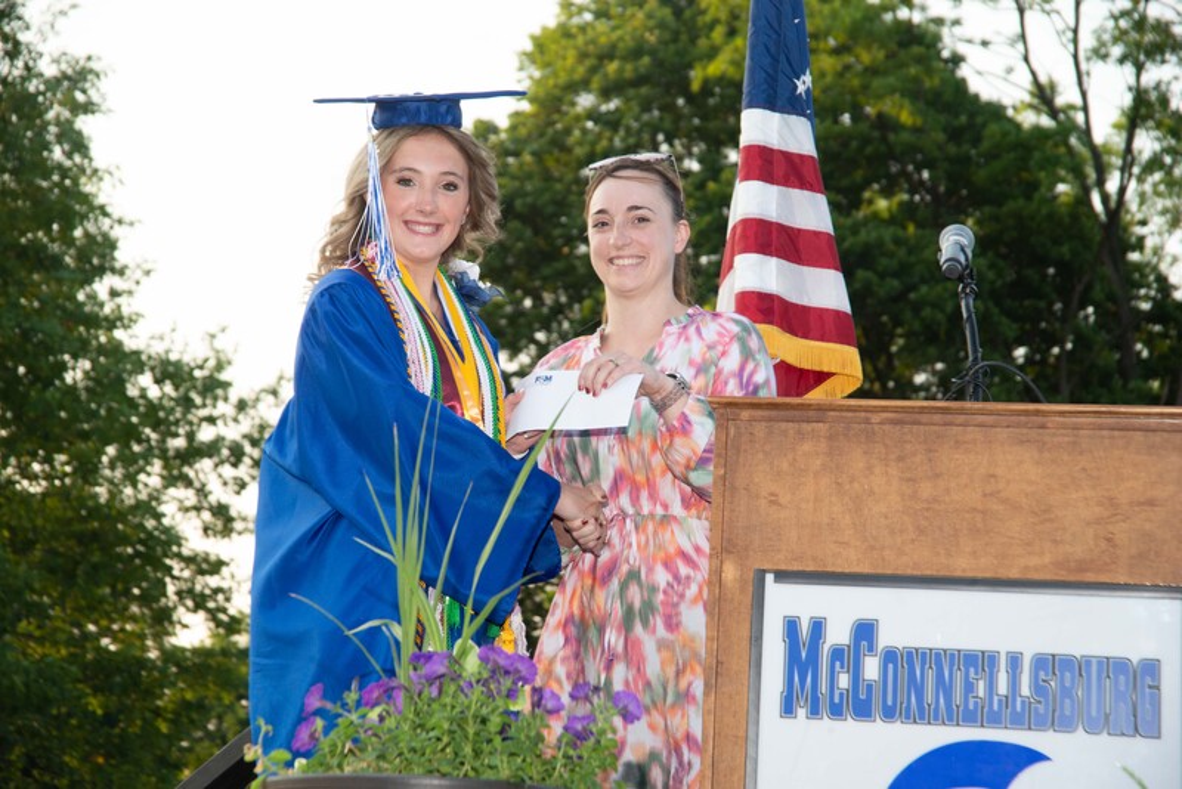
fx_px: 4598
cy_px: 394
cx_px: 591
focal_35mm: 140
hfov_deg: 14.6
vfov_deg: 9.8
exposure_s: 1/200
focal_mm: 140
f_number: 14
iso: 800
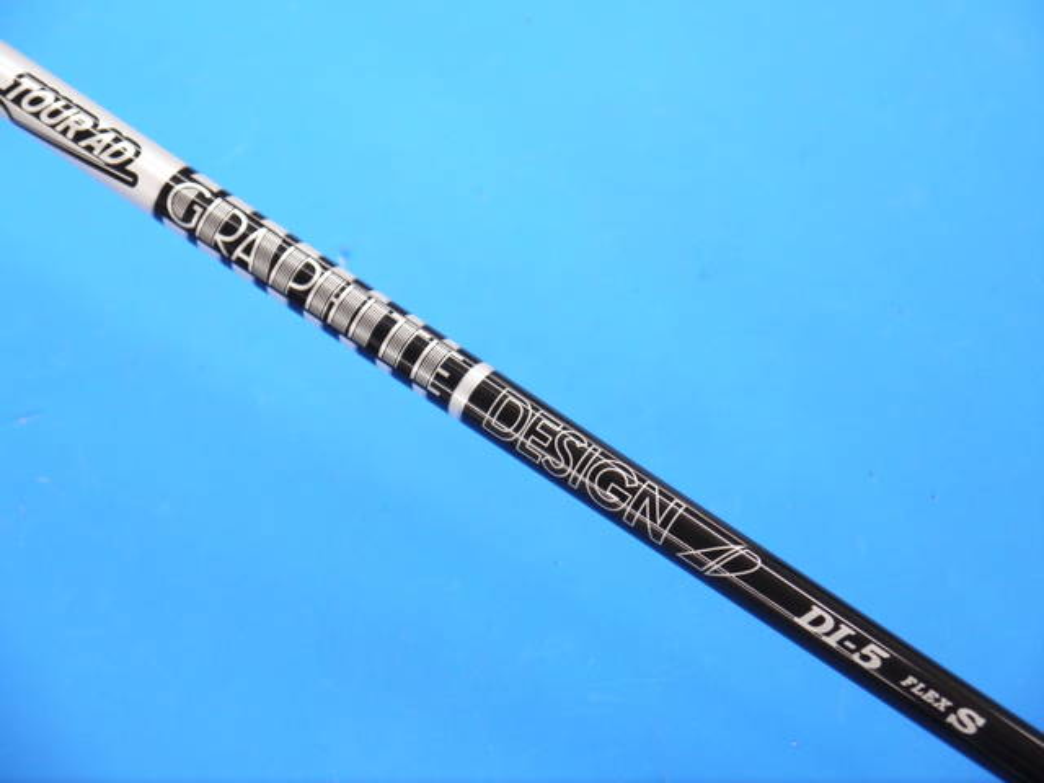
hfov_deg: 23.3
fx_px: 2533
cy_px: 392
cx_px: 522
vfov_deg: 17.6
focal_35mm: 84
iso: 640
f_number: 5.6
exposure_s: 1/80
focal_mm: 42
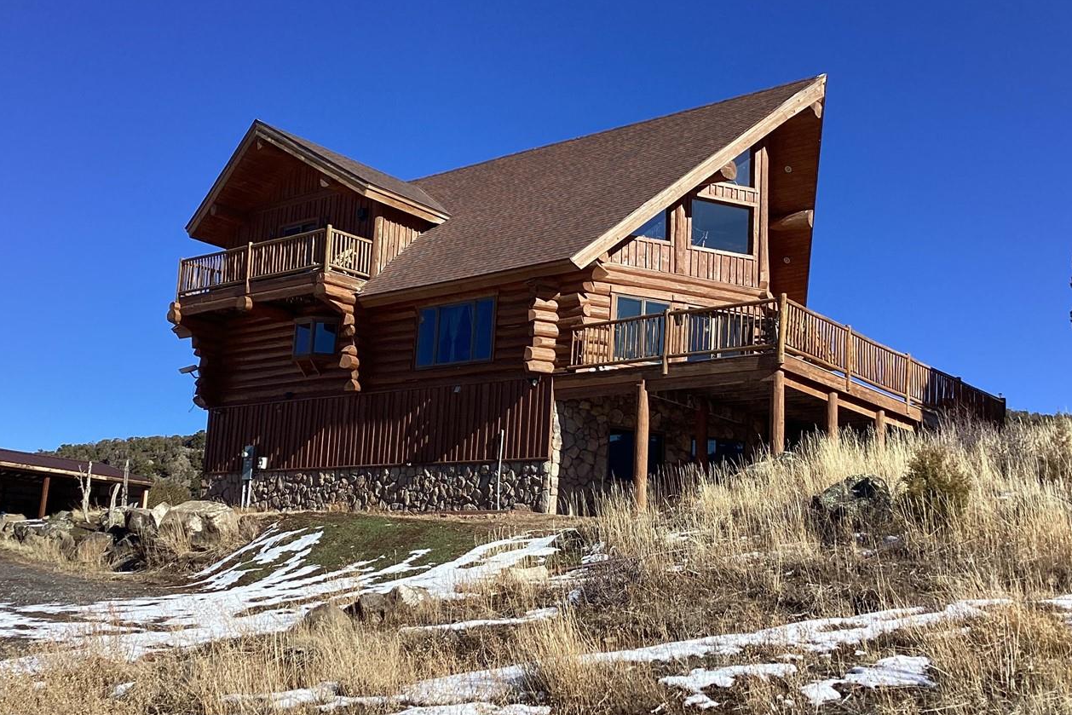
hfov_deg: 47.4
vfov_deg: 32.6
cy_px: 372
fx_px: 1221
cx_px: 515
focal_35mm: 41
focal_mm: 3.3
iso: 25
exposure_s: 1/1274
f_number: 2.4
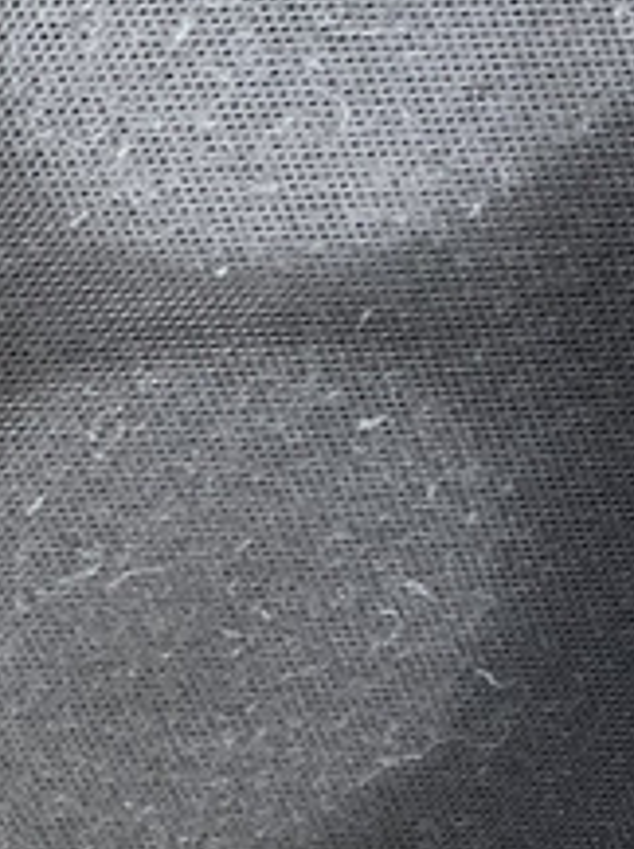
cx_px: -834
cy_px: 434
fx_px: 2964
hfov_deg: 10.6
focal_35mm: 121
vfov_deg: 16.3
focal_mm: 4.25
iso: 500
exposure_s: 1/25
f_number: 1.8
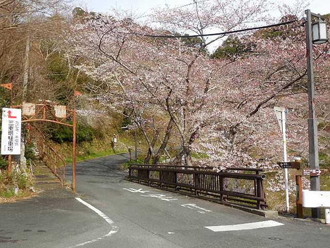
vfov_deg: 36.8
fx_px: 372
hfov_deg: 47.9
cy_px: 124
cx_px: 165
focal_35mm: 39
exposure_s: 1/400
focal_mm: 7
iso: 125
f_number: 3.8
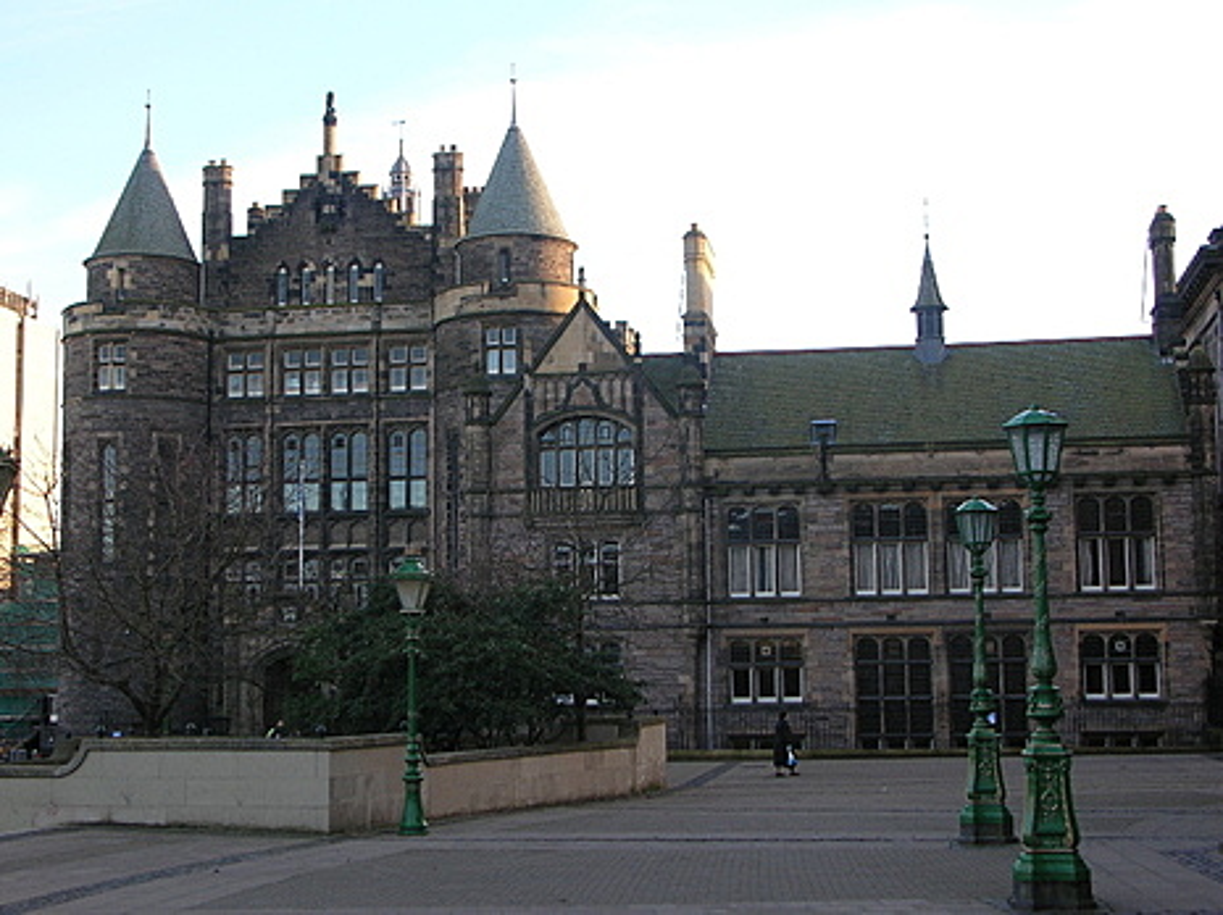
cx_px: 612
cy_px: 458
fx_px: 1906
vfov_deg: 27.0
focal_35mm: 54
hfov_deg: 35.6
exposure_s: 1/68.4
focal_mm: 9.1
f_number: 3.4
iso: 50
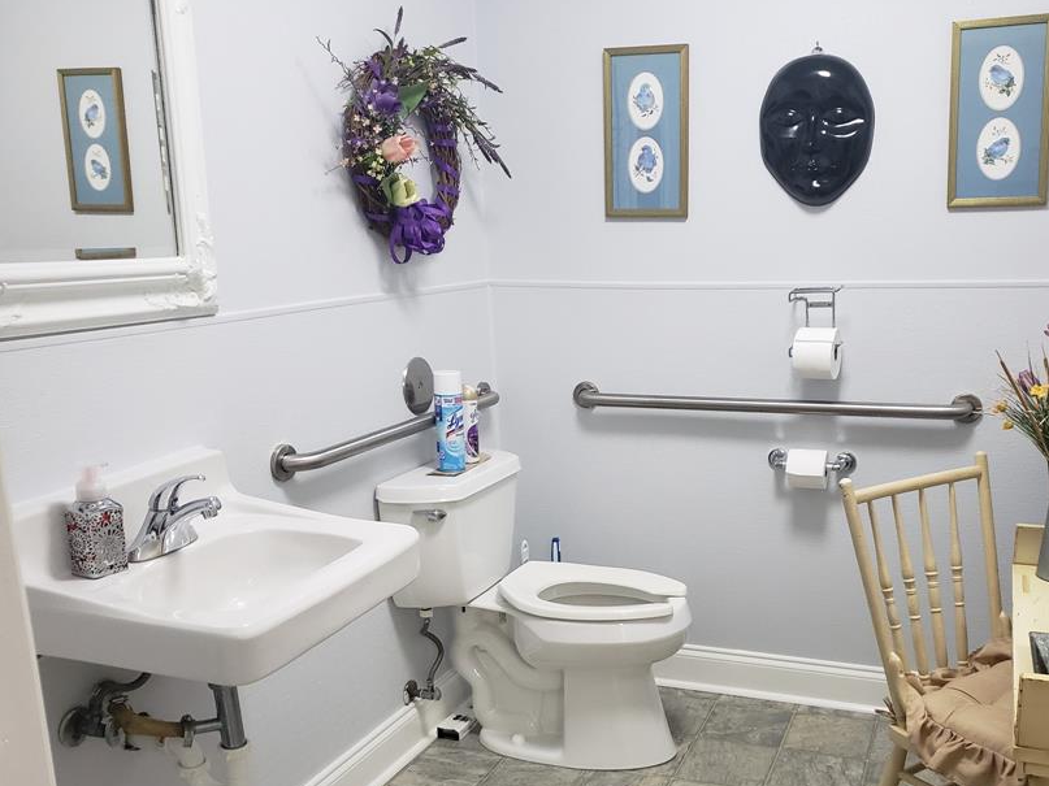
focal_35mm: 33
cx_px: 643
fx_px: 1000
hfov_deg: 54.8
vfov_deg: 42.7
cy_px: 472
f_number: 1.5
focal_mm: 4.3
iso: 320
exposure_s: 1/60
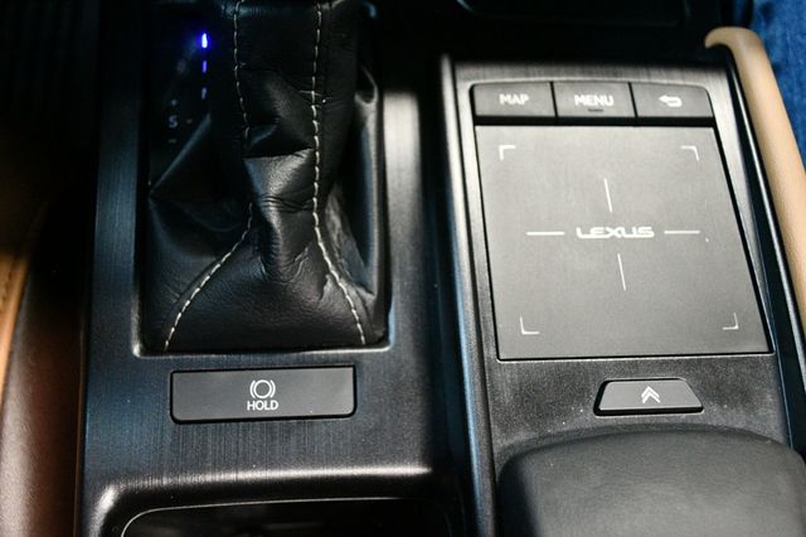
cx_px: 403
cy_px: 268
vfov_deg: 39.9
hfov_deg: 57.2
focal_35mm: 33
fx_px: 738
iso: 7200
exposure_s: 1/60
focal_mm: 22
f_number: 4
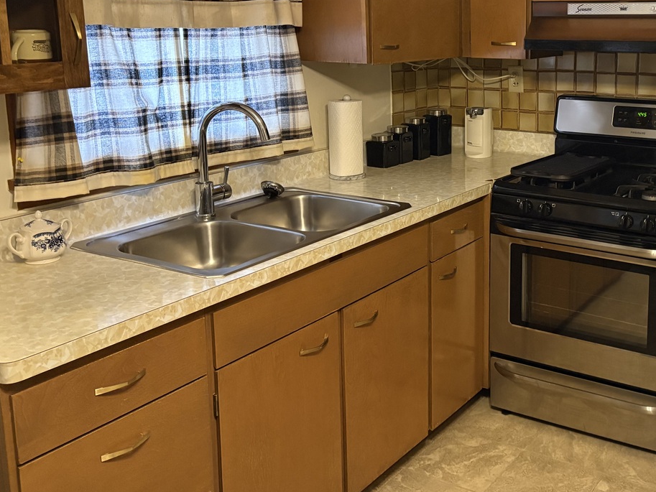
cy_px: 144
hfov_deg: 44.0
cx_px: 506
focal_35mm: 41
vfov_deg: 34.6
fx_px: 777
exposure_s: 1/60
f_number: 1.6
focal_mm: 5.96
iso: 500
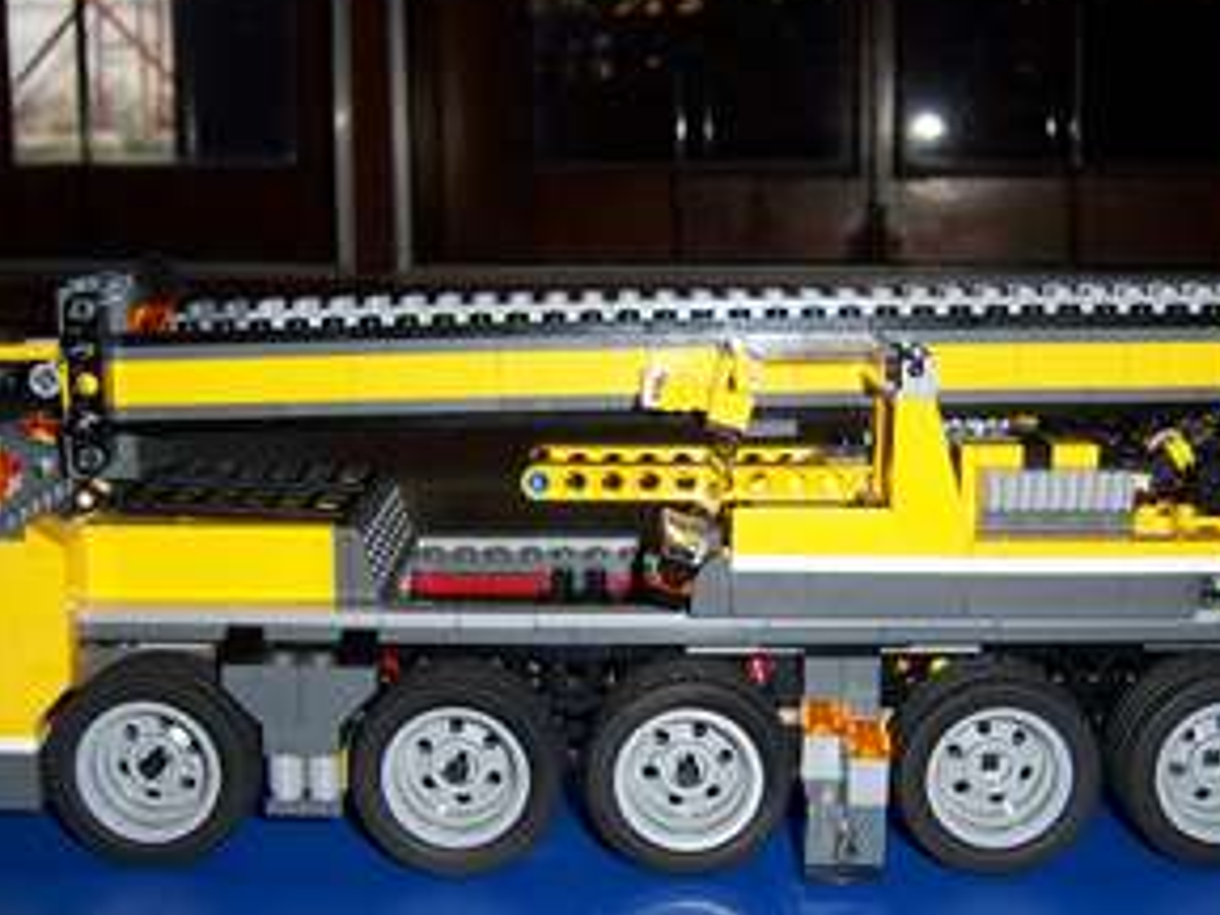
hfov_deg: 38.2
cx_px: 635
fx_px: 1762
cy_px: 436
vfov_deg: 29.1
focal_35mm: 50
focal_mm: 6.2
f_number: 2.8
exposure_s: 1/60
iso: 80
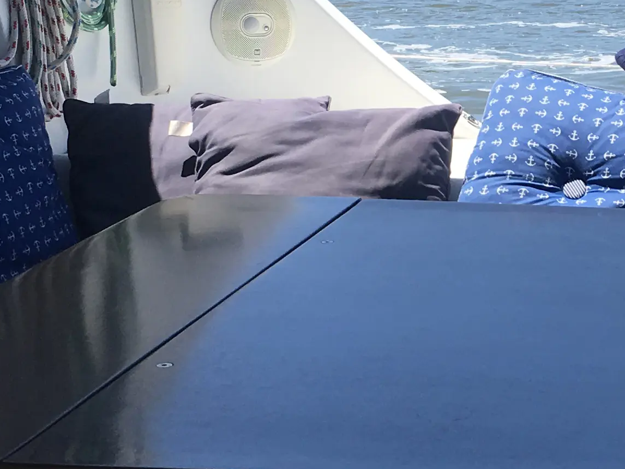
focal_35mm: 102
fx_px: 1842
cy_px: 161
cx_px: 559
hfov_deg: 18.9
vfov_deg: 14.5
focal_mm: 4.15
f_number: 2.2
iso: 25
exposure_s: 1/1261
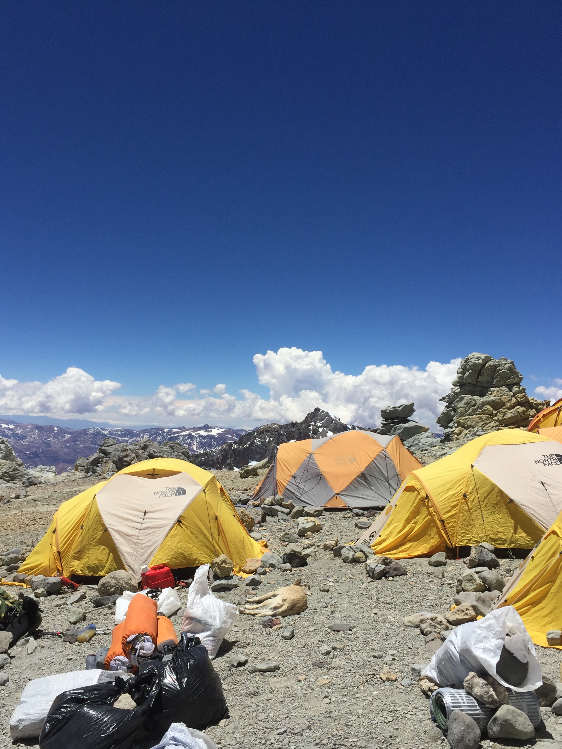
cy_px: 425
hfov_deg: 42.9
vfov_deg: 55.2
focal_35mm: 33
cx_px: 266
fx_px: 714
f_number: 2.2
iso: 32
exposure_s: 1/4405
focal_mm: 4.15
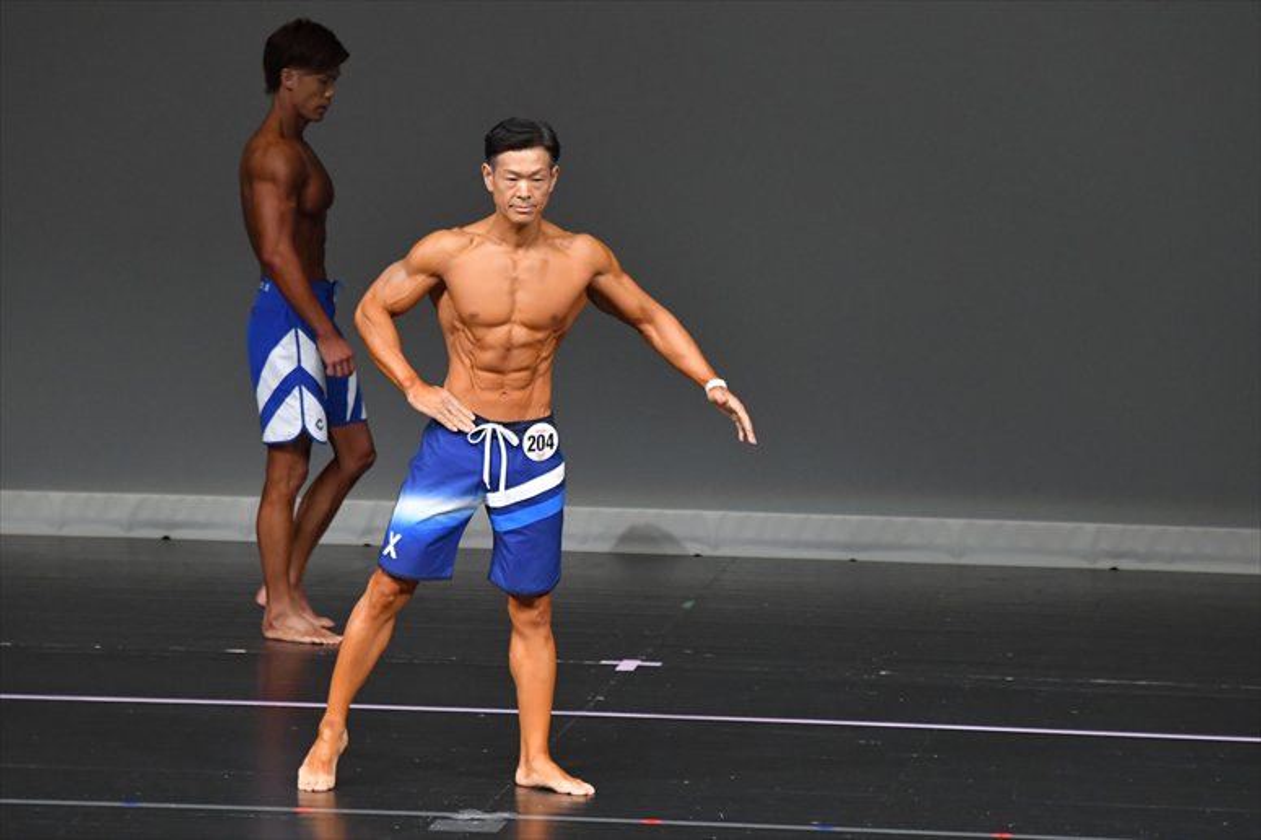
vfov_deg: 4.4
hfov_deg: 6.5
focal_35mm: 315
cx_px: 630
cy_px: 420
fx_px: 11029
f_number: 5.6
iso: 4000
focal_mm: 210
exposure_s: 1/400
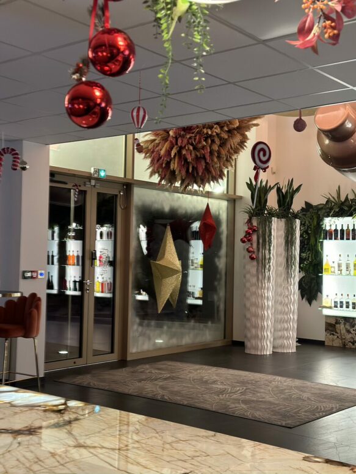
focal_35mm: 48
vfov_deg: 39.6
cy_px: 237
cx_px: 178
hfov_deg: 30.3
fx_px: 657
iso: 320
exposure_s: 1/50
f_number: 1.78
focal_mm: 6.86
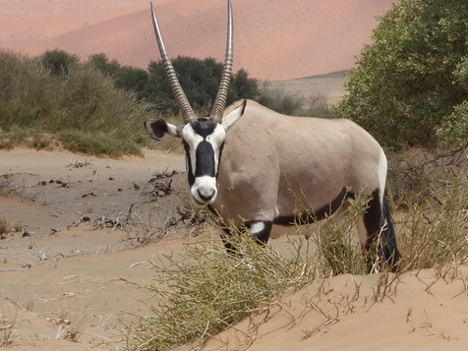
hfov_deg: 5.3
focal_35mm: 373
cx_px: 332
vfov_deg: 4.0
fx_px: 5043
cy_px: 175
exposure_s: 1/500
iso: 100
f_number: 5.6
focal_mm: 35.8
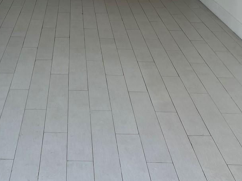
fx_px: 475
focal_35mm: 68
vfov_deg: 20.3
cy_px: -32
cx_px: 64
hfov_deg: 28.2
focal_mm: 5.7
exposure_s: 1/123
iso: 32
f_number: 1.5
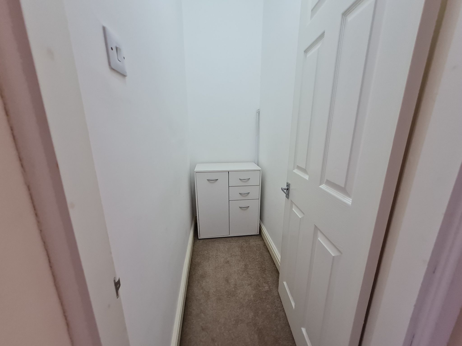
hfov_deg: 106.2
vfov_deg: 89.9
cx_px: 231
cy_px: 173
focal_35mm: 13
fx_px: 174
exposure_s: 1/50
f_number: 2.2
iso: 160
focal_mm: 1.74
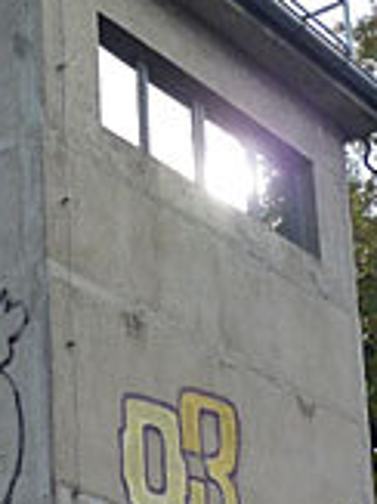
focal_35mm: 118
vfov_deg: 16.4
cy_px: 485
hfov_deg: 12.4
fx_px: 1716
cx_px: -12
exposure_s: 1/320
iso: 125
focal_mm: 5.3
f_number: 4
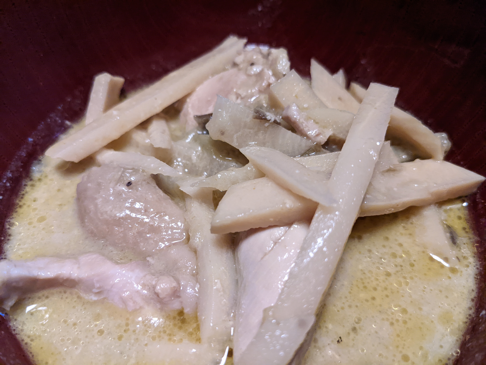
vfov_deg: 51.4
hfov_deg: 65.3
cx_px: 243
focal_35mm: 27
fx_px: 379
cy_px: 182
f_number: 1.73
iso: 1421
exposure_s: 1/100
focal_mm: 4.38
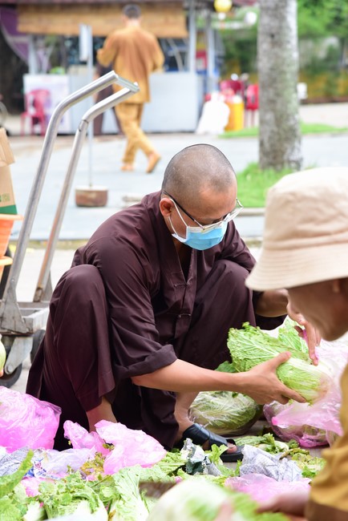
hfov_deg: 11.4
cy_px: 260
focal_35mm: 120
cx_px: 174
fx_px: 1738
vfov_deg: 17.1
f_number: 7.1
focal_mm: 120
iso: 500
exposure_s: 1/80
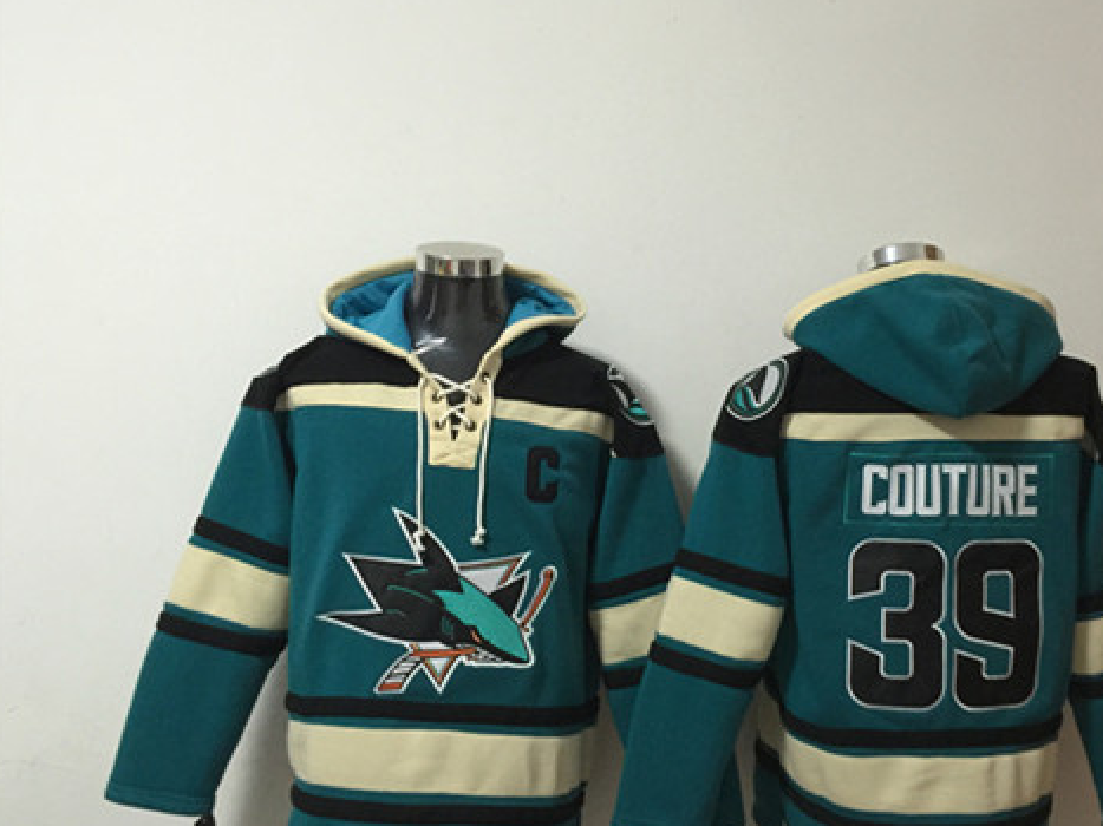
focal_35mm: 36
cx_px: 671
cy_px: 441
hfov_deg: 51.0
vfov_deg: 39.6
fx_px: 1147
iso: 125
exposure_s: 1/10
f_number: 2.2
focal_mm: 4.15
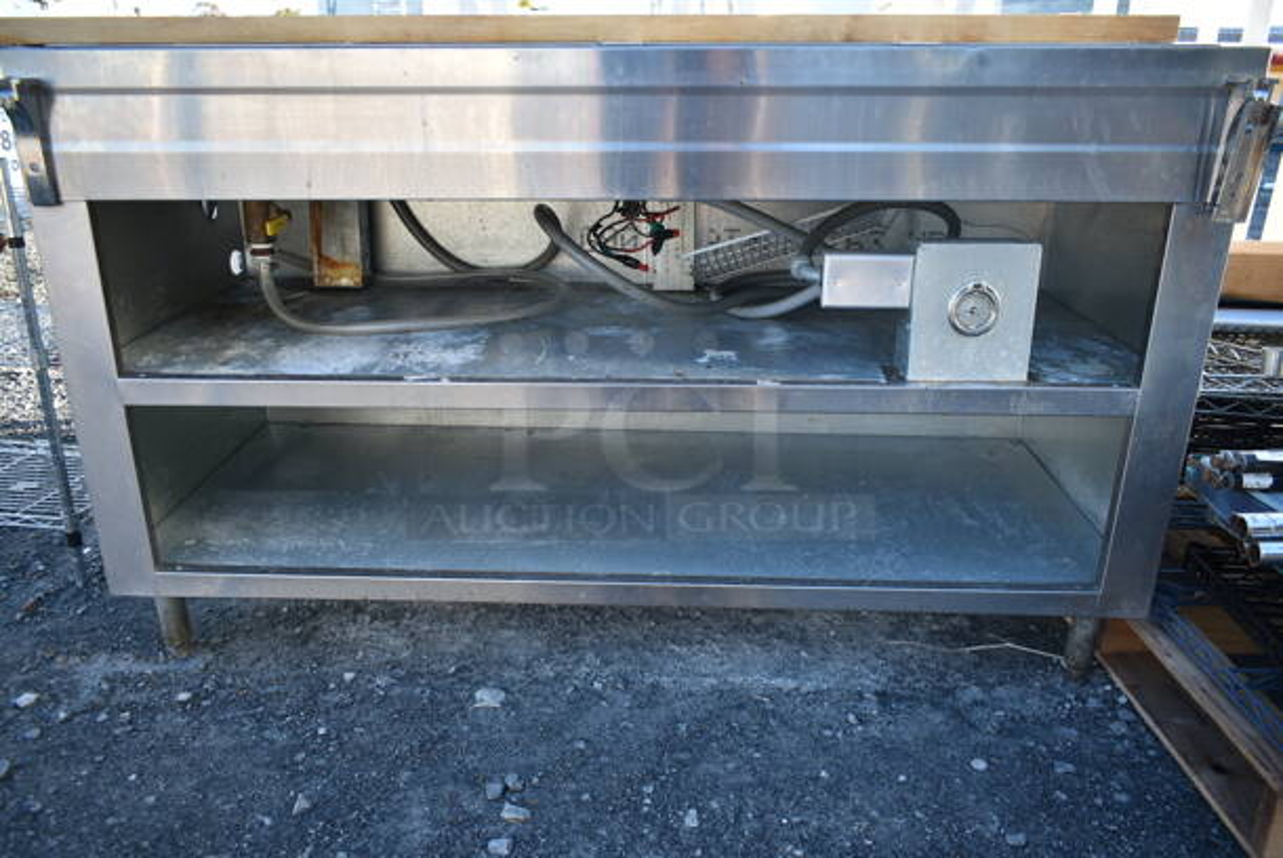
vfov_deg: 48.0
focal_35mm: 27
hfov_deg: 67.3
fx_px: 963
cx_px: 642
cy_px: 429
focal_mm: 18
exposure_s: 1/60
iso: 100
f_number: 4
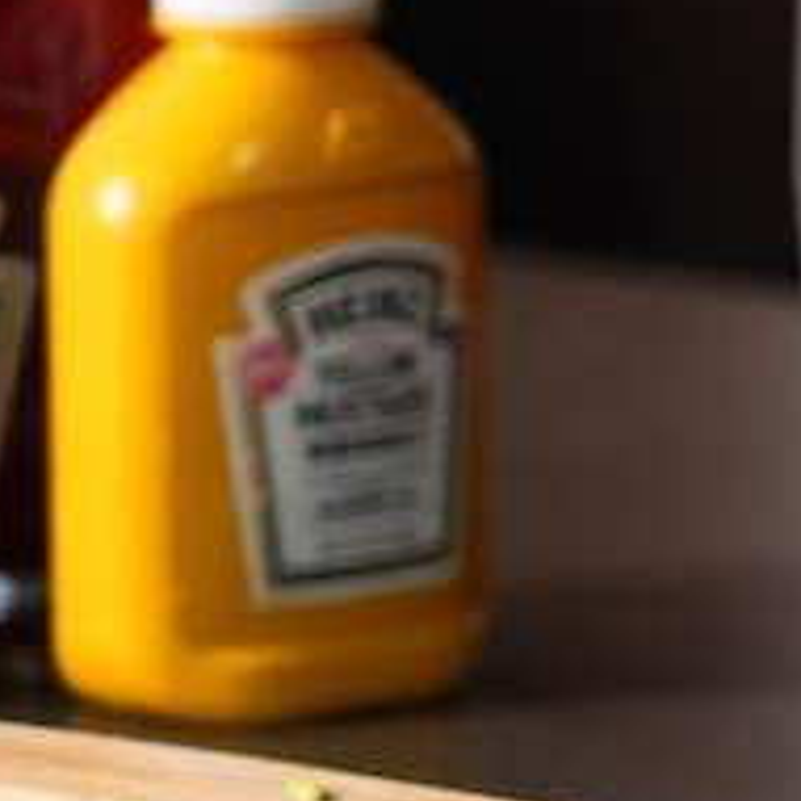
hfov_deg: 4.0
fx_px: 11022
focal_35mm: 421
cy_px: -352
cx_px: 2239
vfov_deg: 4.1
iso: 200
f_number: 2.8
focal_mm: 70
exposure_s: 1/50
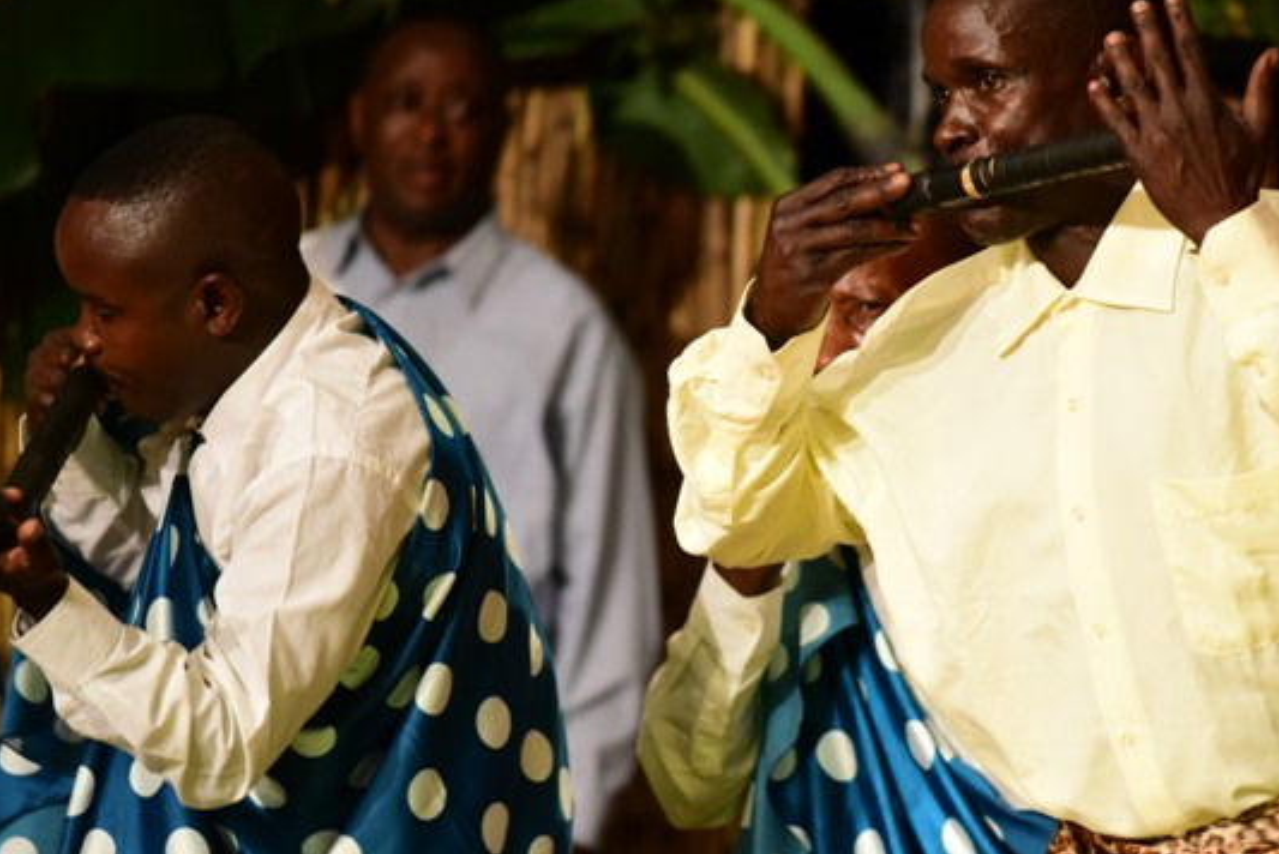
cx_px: 914
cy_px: 452
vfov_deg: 4.8
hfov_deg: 7.1
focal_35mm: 288
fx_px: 10237
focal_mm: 200
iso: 4000
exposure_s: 1/160
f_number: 4
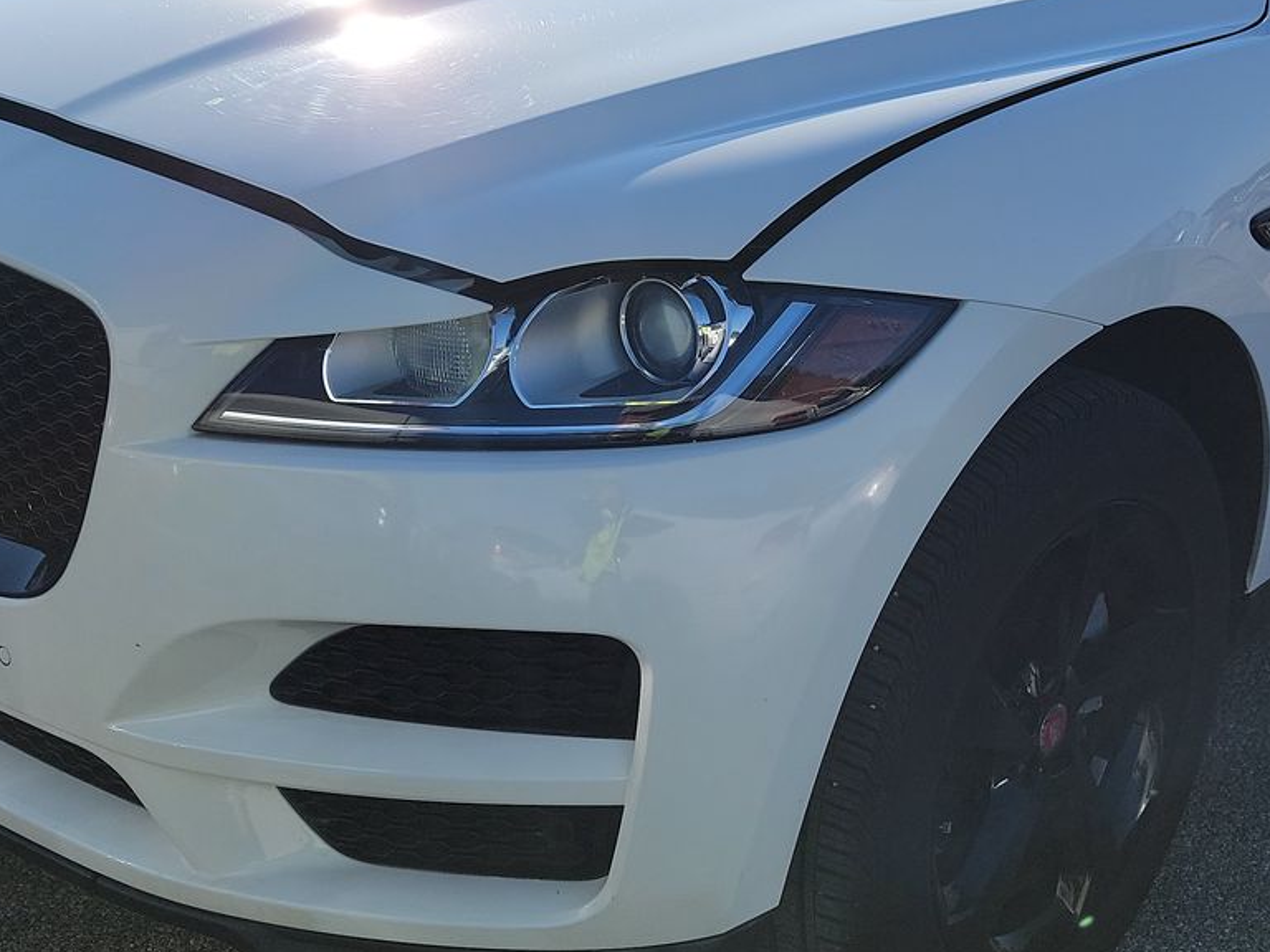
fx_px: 1834
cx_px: 900
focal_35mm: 50
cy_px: 286
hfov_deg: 37.5
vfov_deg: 28.8
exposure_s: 1/1324
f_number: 1.8
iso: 50
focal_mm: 6.7
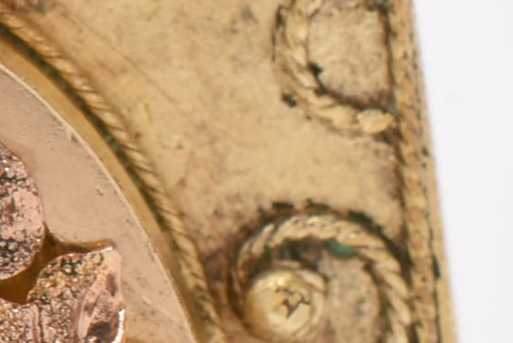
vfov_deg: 2.1
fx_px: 9480
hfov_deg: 3.1
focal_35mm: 665
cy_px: 275
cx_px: 332
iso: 100
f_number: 20
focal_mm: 85
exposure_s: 1/125
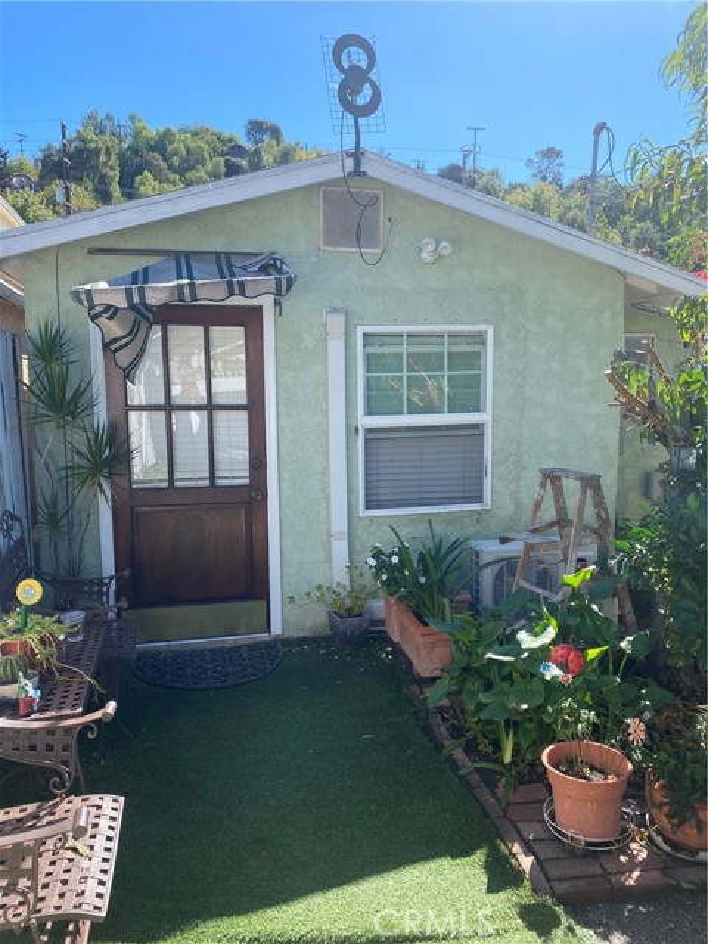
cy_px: 472
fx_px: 709
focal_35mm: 26
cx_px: 354
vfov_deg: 67.3
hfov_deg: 53.1
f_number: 1.8
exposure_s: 1/1082
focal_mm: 4.25
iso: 32
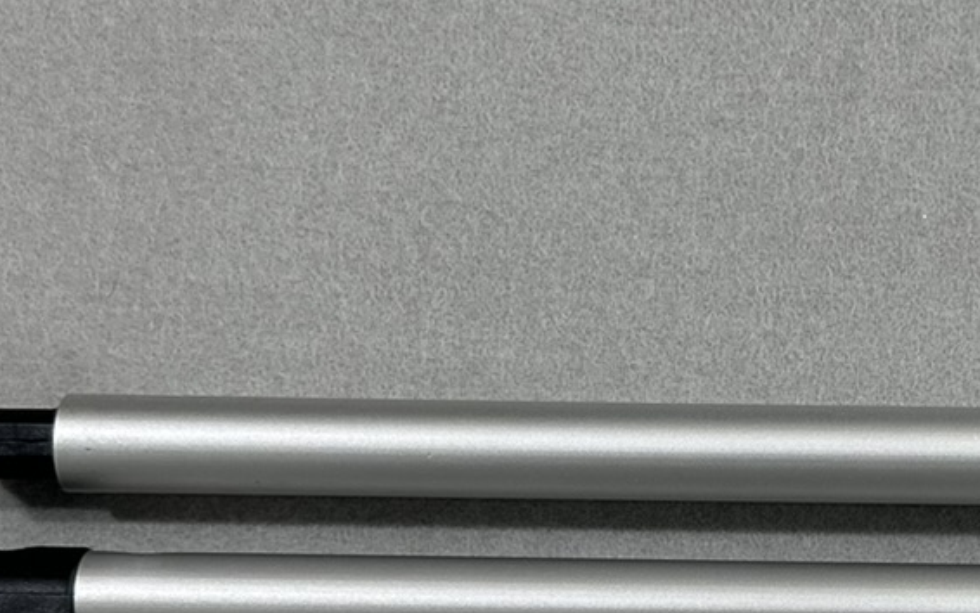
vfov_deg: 14.0
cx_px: 862
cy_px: 580
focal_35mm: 92
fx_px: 2458
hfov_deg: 22.1
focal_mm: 6.86
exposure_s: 1/213
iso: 64
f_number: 1.78
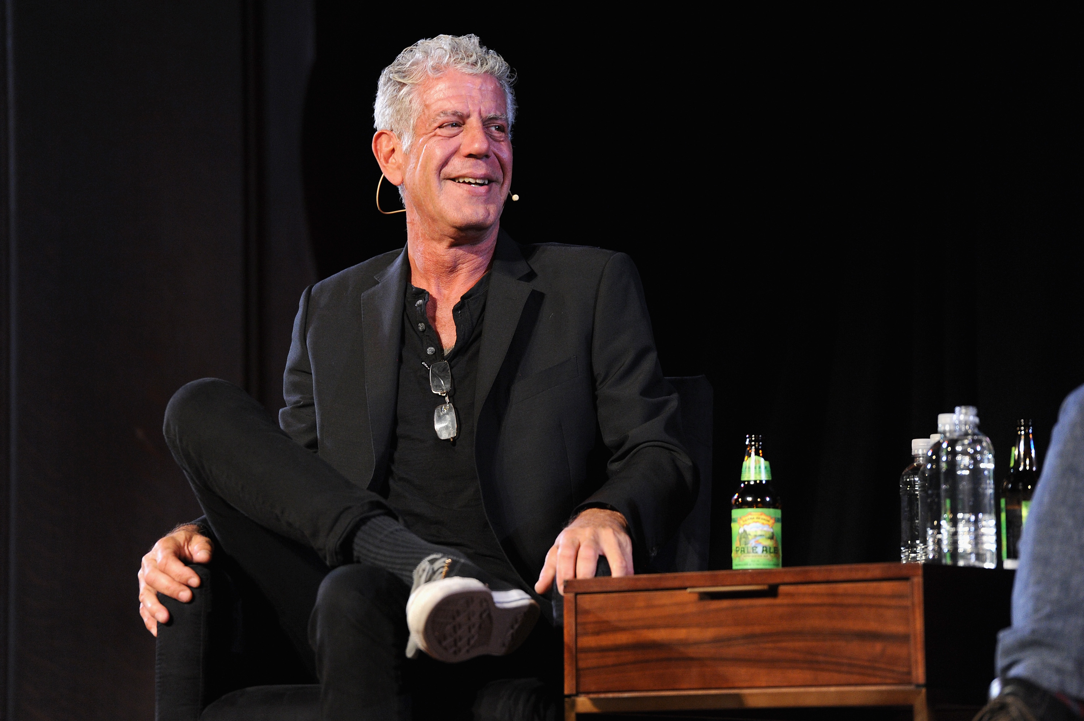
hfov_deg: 10.3
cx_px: 542
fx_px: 6018
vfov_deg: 6.9
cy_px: 360
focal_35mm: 200
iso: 2500
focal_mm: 200
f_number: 4
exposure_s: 1/250
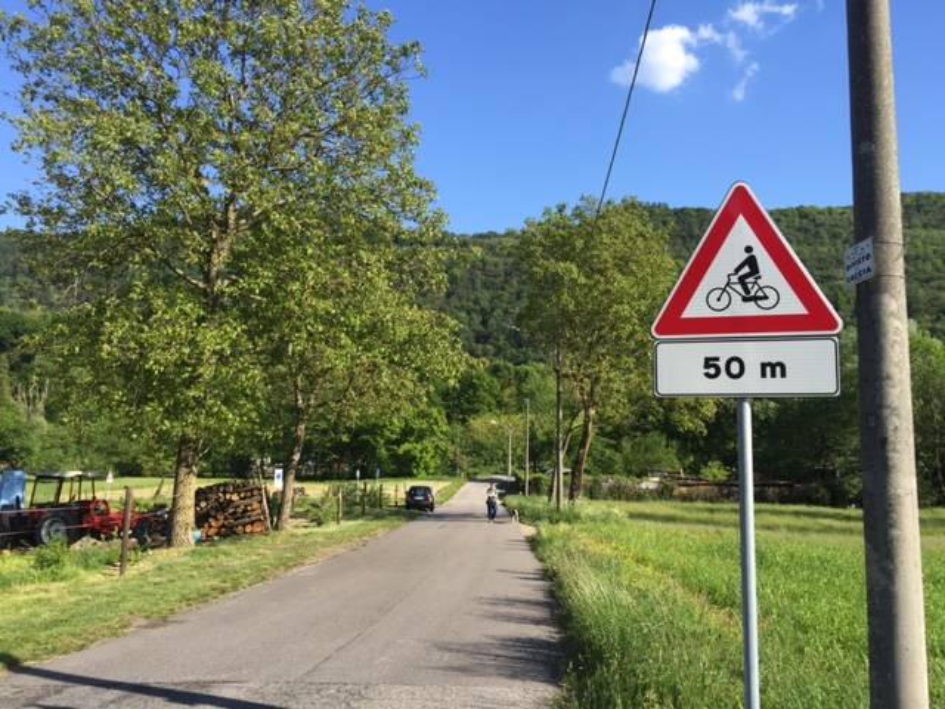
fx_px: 792
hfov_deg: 61.7
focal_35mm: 29
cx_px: 472
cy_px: 354
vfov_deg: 48.2
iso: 32
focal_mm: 4.15
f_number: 2.2
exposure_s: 1/1014
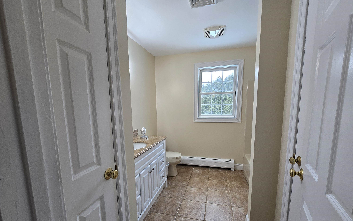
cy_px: 130
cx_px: 178
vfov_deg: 78.0
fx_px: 135
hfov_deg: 105.3
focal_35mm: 14
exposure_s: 1/60
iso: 80
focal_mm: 2.2
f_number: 2.2
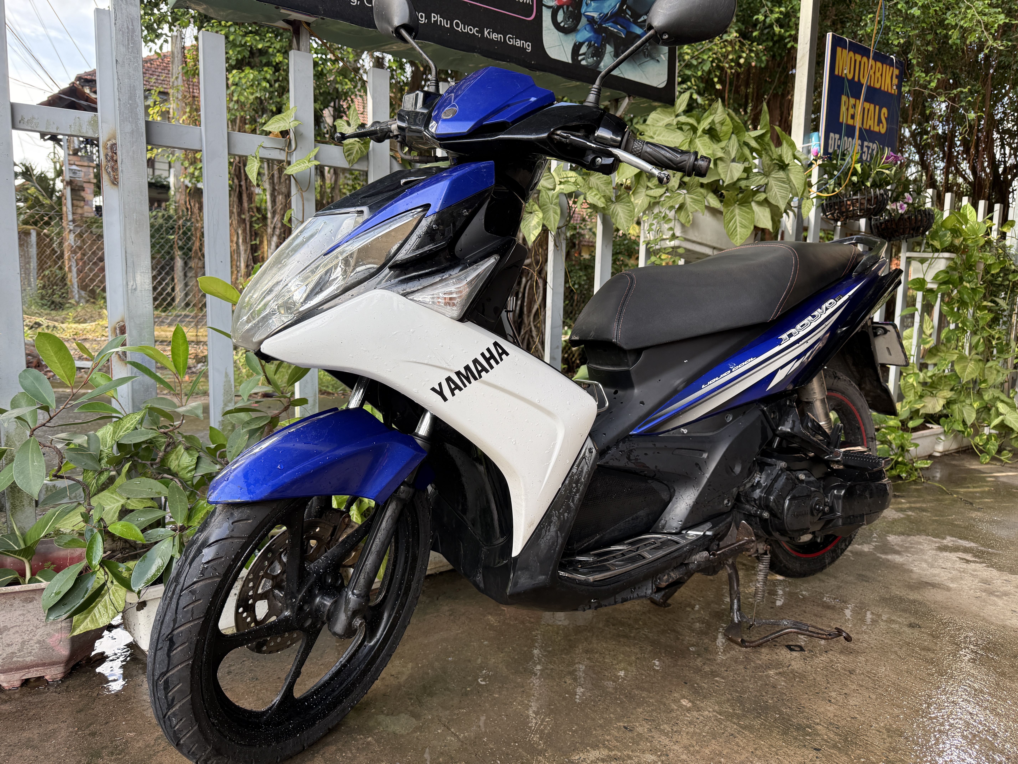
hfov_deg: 71.6
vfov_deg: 56.8
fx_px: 706
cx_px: 509
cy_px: 382
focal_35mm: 24
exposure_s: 1/271
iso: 100
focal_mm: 6.76
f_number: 1.78
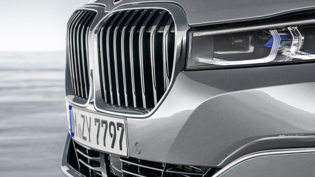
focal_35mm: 122
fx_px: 1019
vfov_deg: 9.9
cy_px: 102
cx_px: 251
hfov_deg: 17.4
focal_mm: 70
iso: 800
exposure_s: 1/60
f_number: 5.6
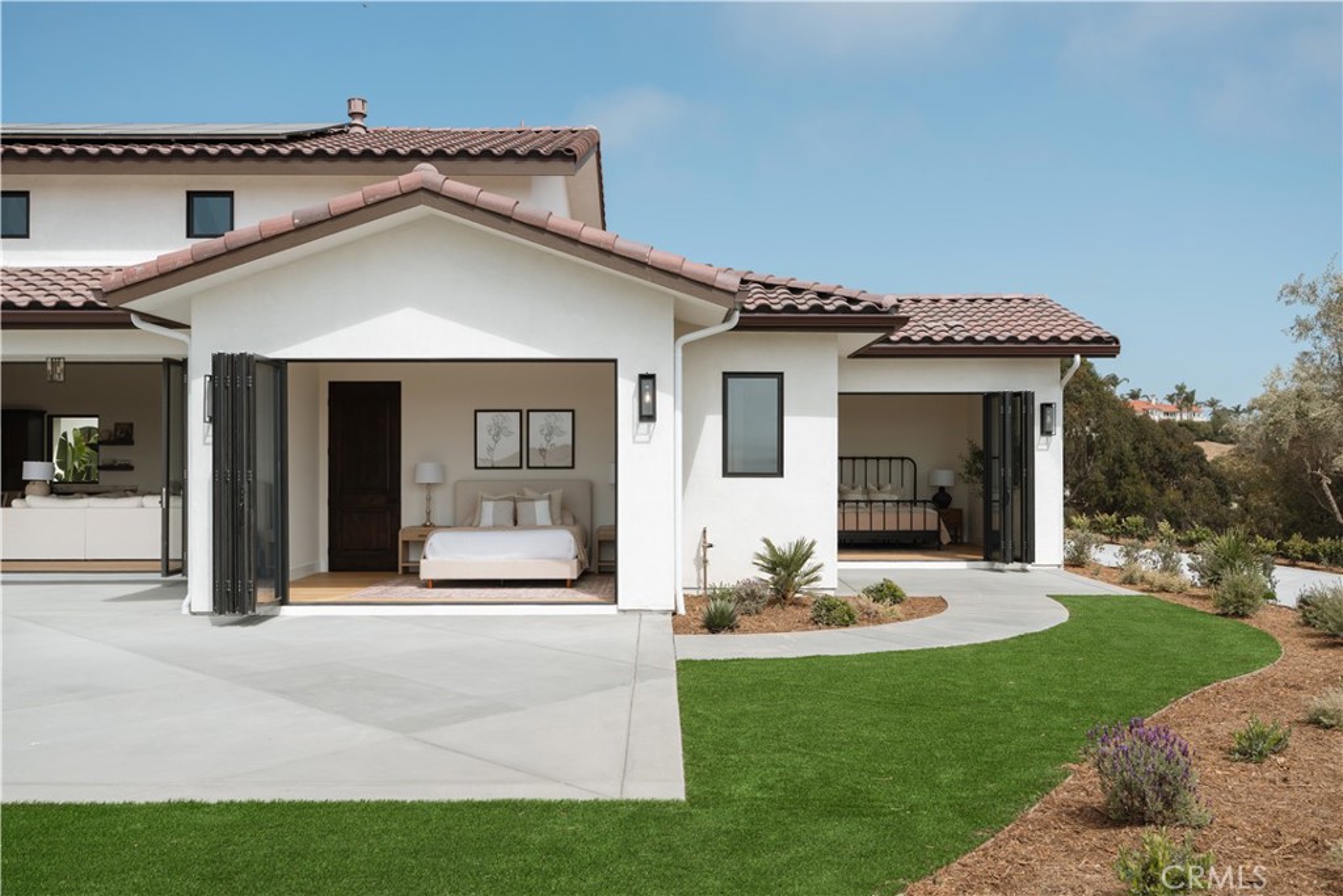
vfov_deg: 44.3
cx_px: 672
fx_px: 1101
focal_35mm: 30
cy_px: 448
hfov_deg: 62.8
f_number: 6.3
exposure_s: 1/1000
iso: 400
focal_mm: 29.5
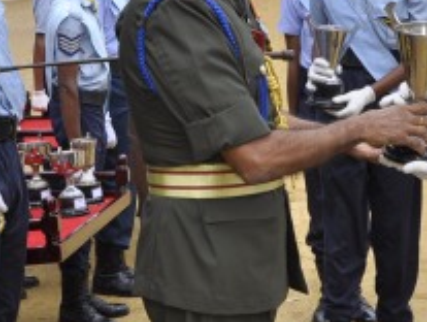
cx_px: 161
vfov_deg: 14.8
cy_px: 116
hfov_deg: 19.6
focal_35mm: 100
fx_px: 1236
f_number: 7.1
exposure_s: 1/100
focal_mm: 24
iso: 200
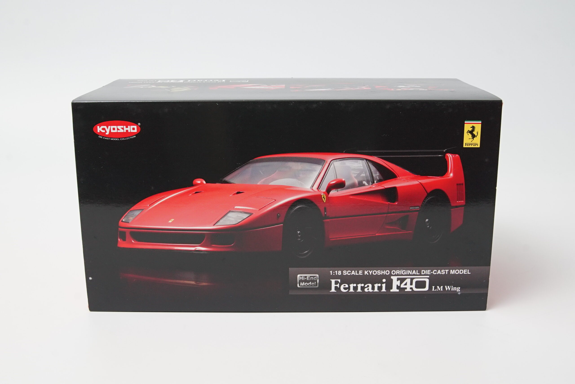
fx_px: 671
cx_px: 288
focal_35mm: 42
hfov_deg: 46.4
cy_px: 192
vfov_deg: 31.9
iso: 1000
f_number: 10
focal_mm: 28
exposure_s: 1/20
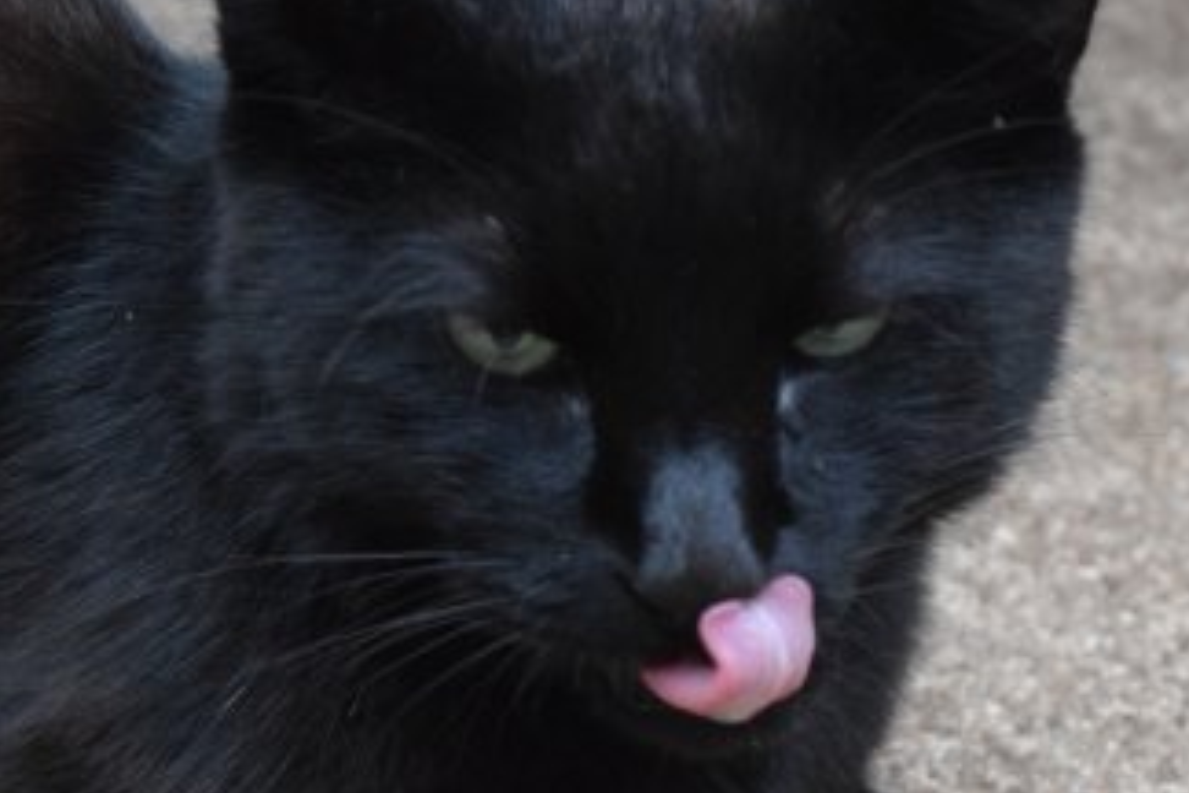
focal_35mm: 156
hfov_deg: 13.2
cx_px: 763
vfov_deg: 8.8
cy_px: 496
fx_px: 5150
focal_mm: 55
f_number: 5.6
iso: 3200
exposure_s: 1/60
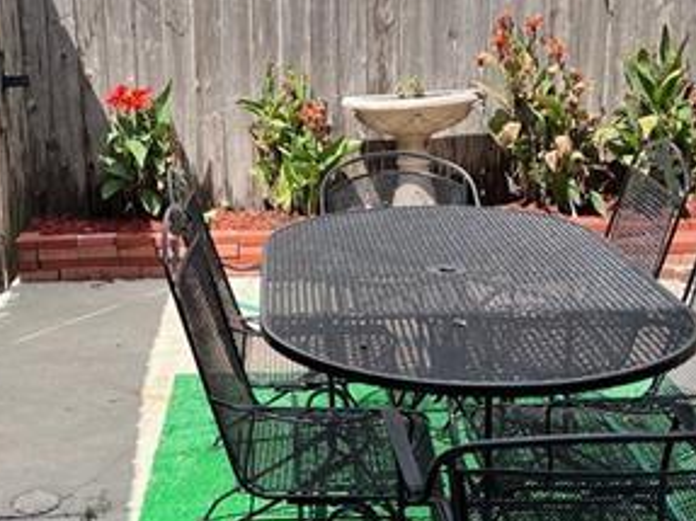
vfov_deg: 25.2
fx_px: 1166
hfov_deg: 33.0
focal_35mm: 58
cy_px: 230
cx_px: 233
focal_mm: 5.7
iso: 50
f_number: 1.5
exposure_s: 1/2123
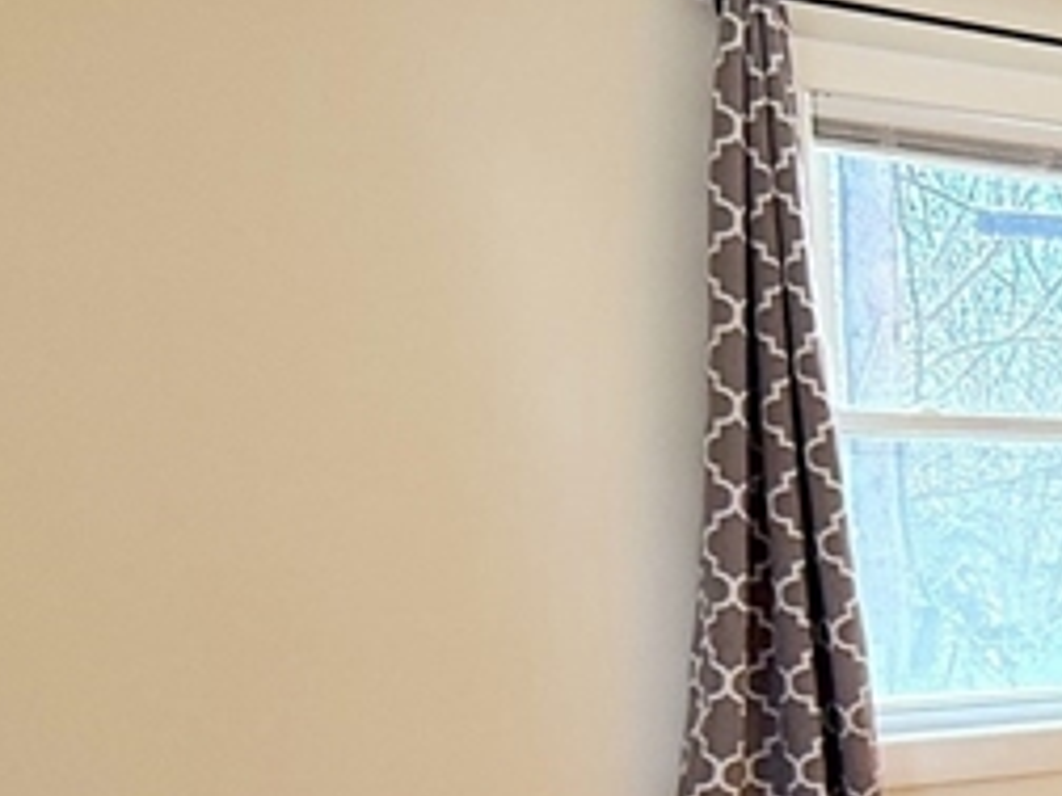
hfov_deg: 24.2
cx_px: 1694
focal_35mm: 57
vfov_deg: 25.2
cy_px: 657
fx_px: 1749
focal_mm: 2.22
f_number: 2.2
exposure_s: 1/123
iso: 64
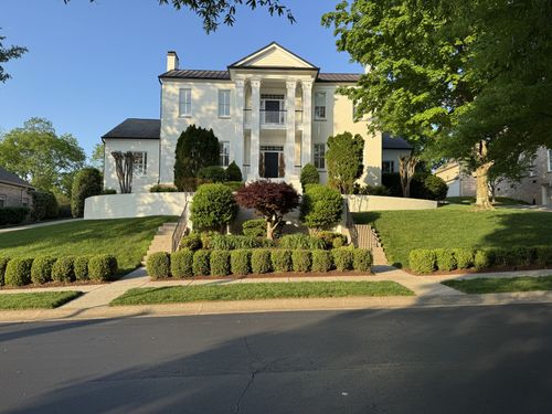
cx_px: 276
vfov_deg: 56.8
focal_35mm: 24
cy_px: 207
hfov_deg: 71.6
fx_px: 383
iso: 80
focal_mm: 6.76
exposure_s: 1/1597
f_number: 1.78
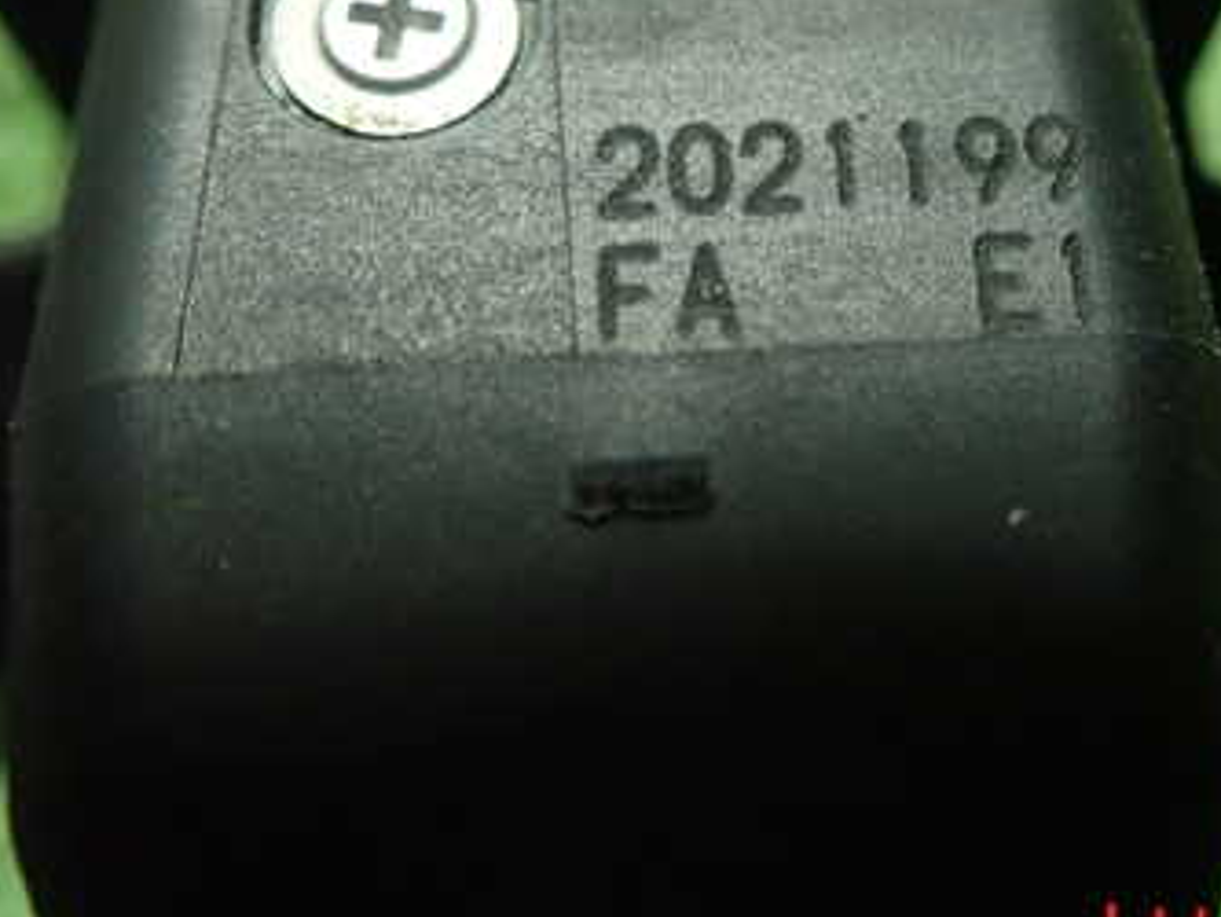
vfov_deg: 26.5
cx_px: 832
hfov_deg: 35.1
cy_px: 161
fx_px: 1905
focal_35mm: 54
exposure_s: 1/125
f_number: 2.3
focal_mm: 5.5
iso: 640
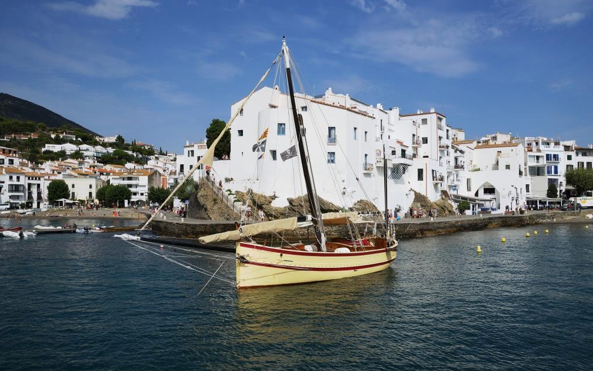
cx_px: 295
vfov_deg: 43.1
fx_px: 469
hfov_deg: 64.6
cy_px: 190
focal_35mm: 29
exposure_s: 1/1250
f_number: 10
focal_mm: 28
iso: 400
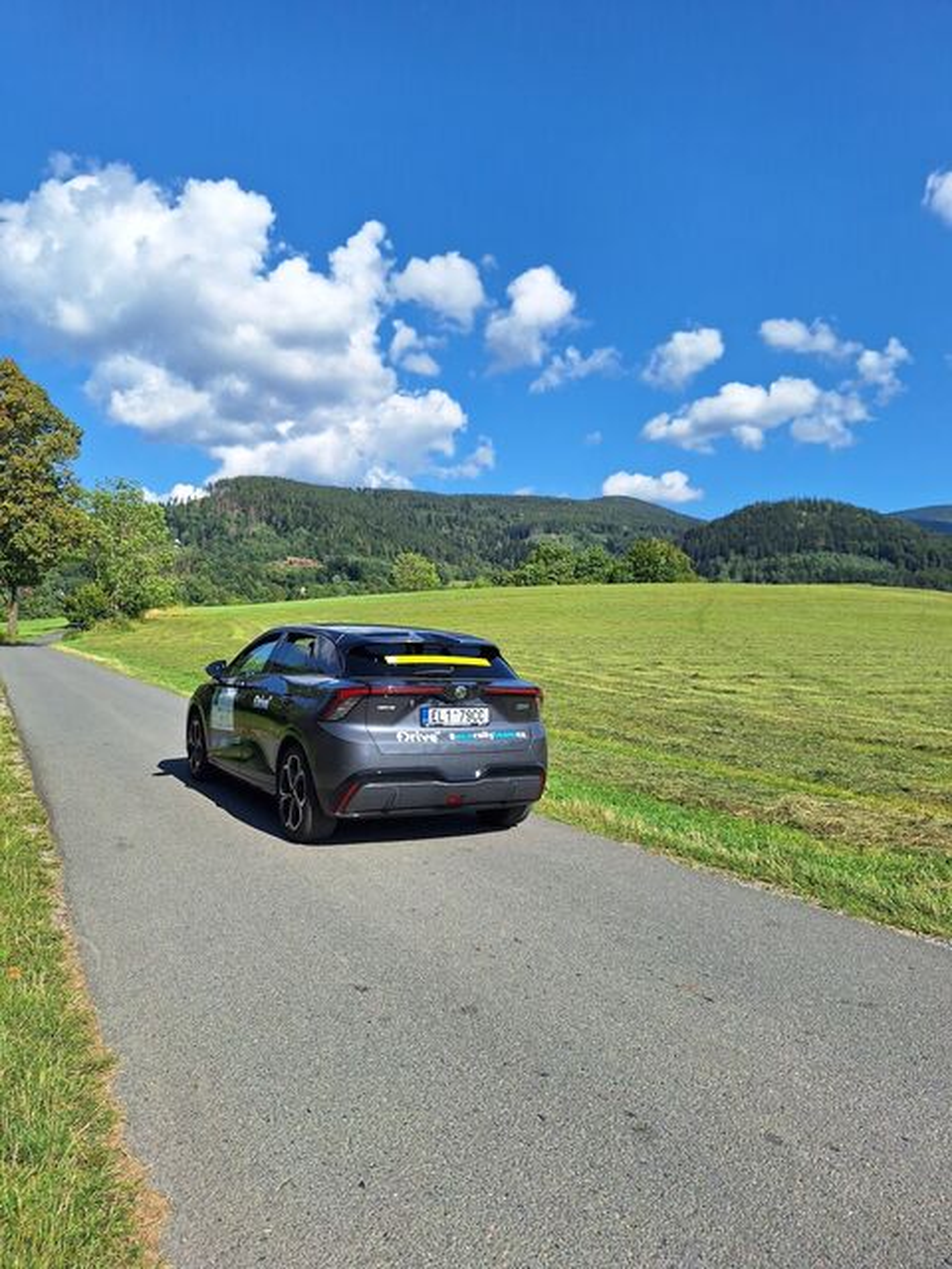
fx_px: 843
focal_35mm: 23
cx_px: 476
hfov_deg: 58.9
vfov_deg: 73.9
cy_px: 634
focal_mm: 5.54
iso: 40
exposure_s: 1/3344
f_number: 1.8
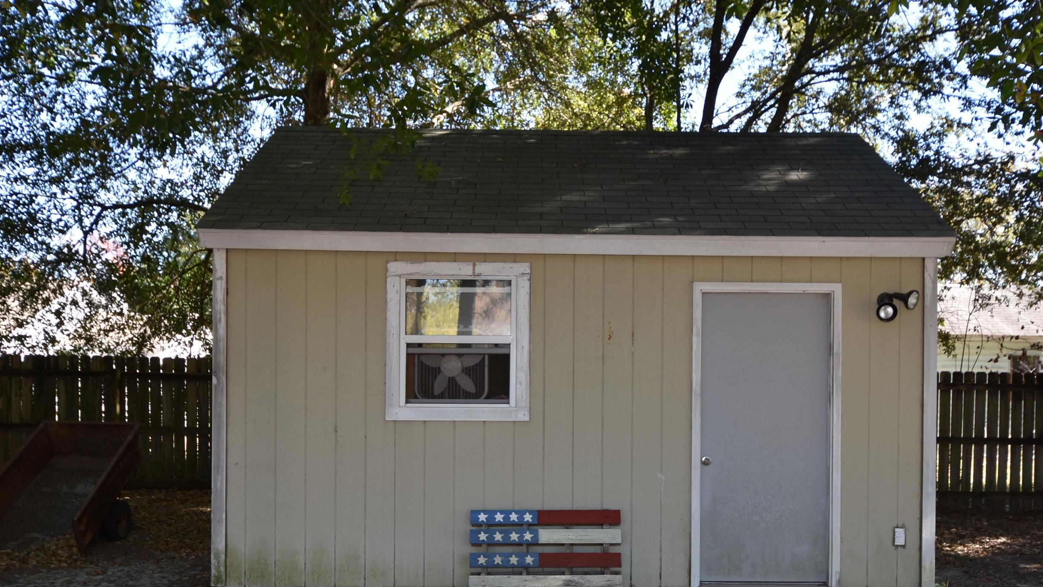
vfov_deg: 32.1
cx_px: 547
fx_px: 1013
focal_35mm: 37
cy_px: 366
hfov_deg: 54.4
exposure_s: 1/125
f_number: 5.6
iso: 200
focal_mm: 19
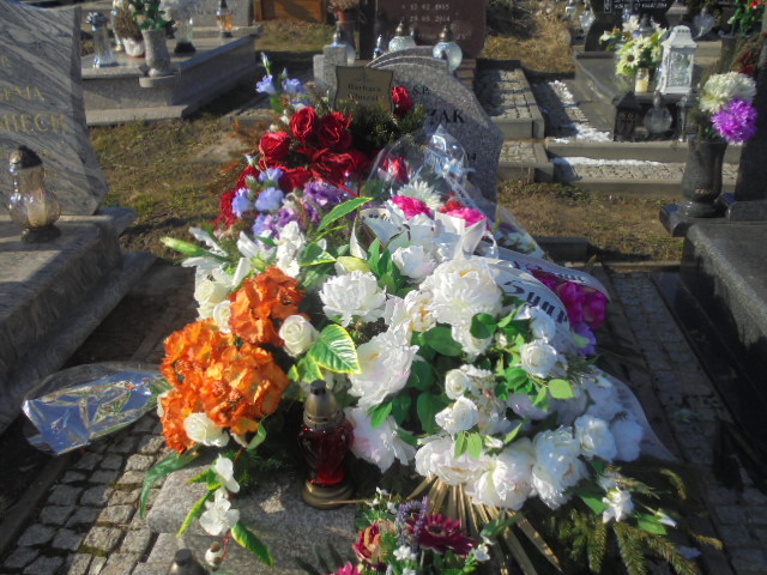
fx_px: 753
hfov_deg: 54.0
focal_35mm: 34
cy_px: 288
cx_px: 384
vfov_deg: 41.8
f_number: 12.5
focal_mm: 6.1
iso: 100
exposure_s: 1/125
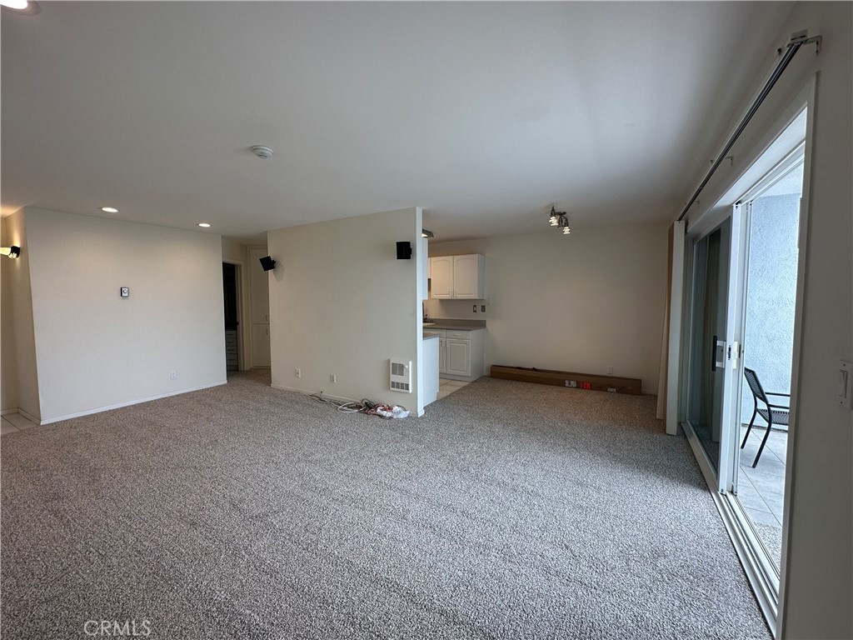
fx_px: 345
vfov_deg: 85.7
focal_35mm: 14
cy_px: 320
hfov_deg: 102.1
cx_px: 426
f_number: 2.2
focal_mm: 2.22
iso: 64
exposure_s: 1/120
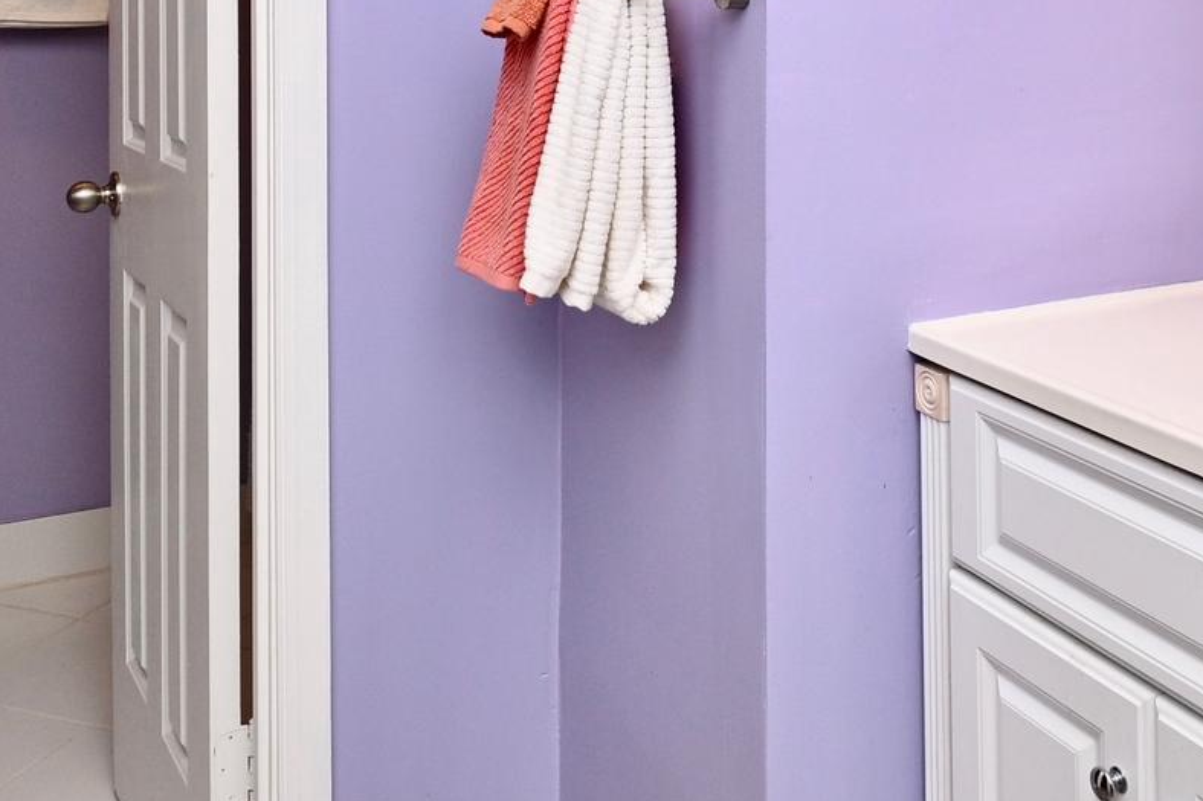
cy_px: -69
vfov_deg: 30.7
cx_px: 707
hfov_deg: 49.3
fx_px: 1303
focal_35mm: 39
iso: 320
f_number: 7.1
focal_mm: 10
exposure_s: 1/100
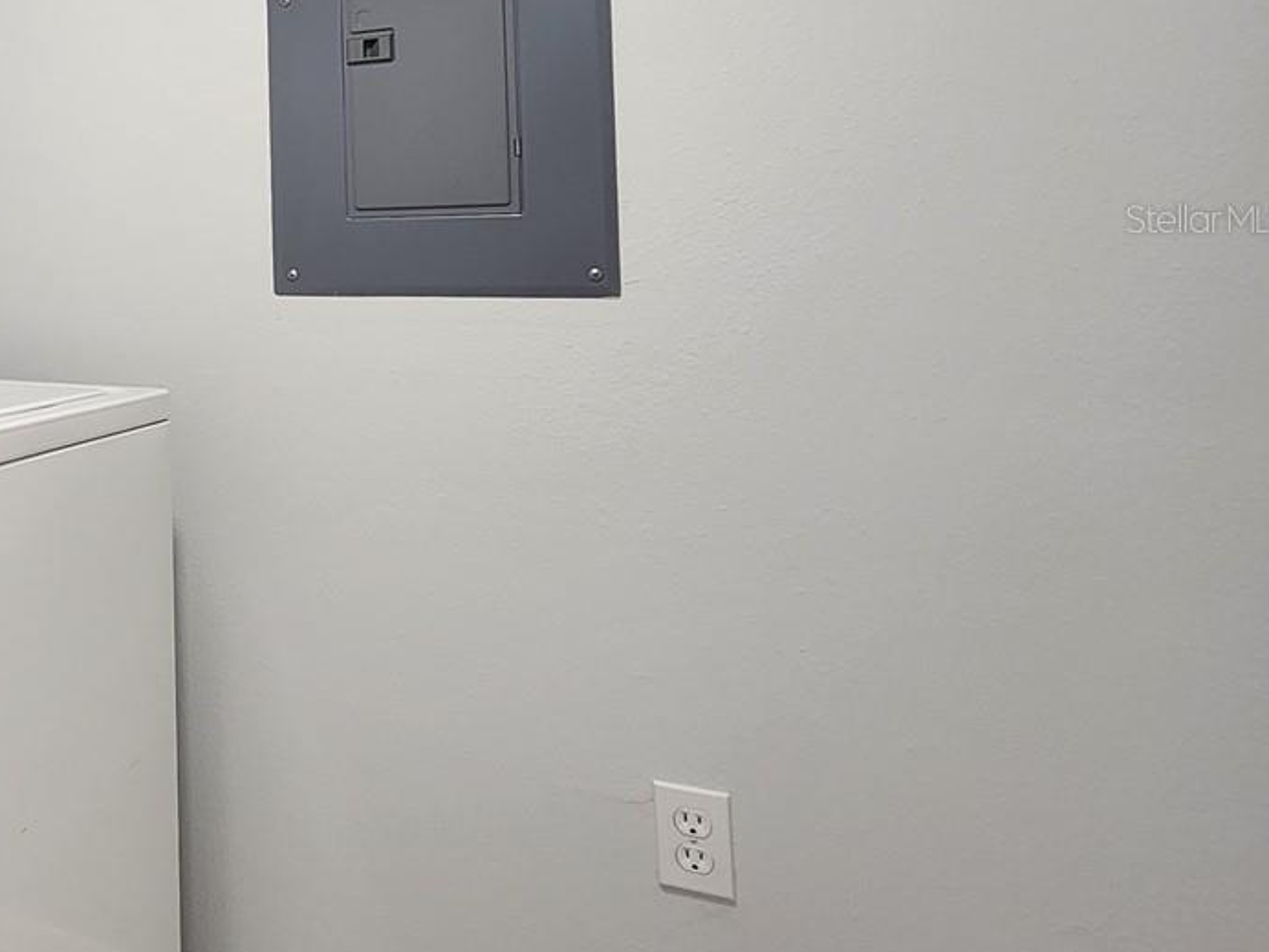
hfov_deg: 43.9
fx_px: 1100
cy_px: 218
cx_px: -167
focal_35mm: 30
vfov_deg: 44.9
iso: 250
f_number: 2.2
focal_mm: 2.2
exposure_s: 1/60
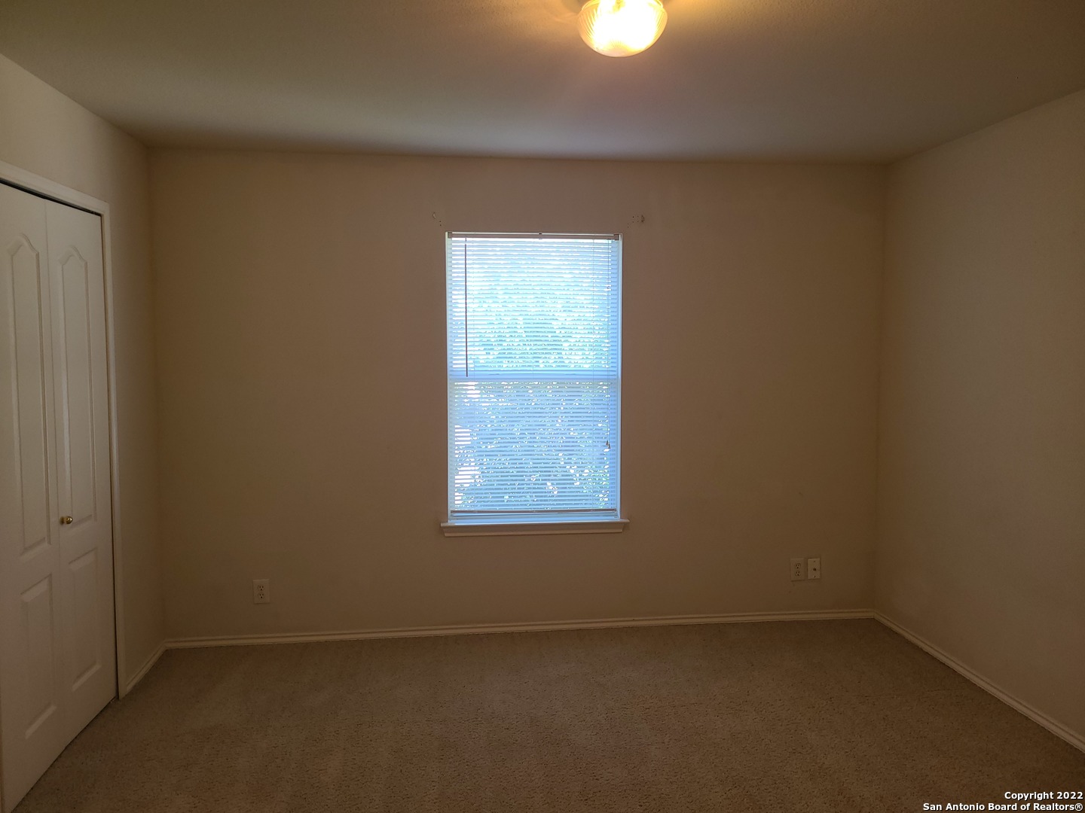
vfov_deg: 53.1
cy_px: 406
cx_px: 542
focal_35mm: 26
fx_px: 815
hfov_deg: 67.3
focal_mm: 5.4
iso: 40
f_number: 1.8
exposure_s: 1/60
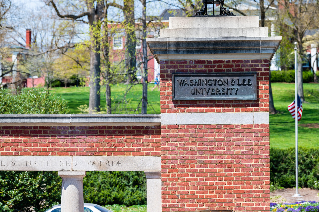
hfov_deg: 12.8
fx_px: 1418
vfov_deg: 8.6
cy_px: 106
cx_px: 160
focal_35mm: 160
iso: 200
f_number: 5.6
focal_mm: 160
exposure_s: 1/500
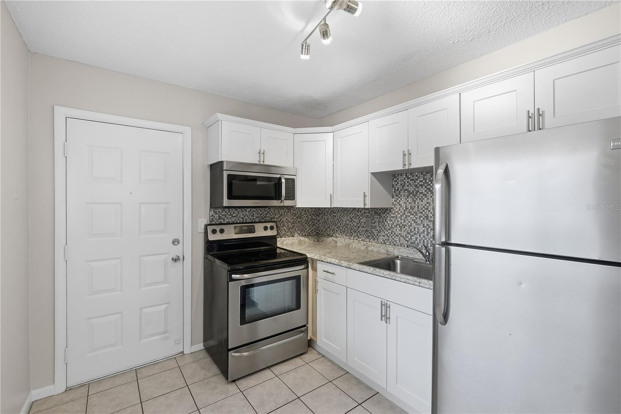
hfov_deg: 100.4
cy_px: 207
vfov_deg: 77.3
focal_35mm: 15
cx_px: 310
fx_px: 259
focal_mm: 10
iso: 400
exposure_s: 1/50
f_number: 8
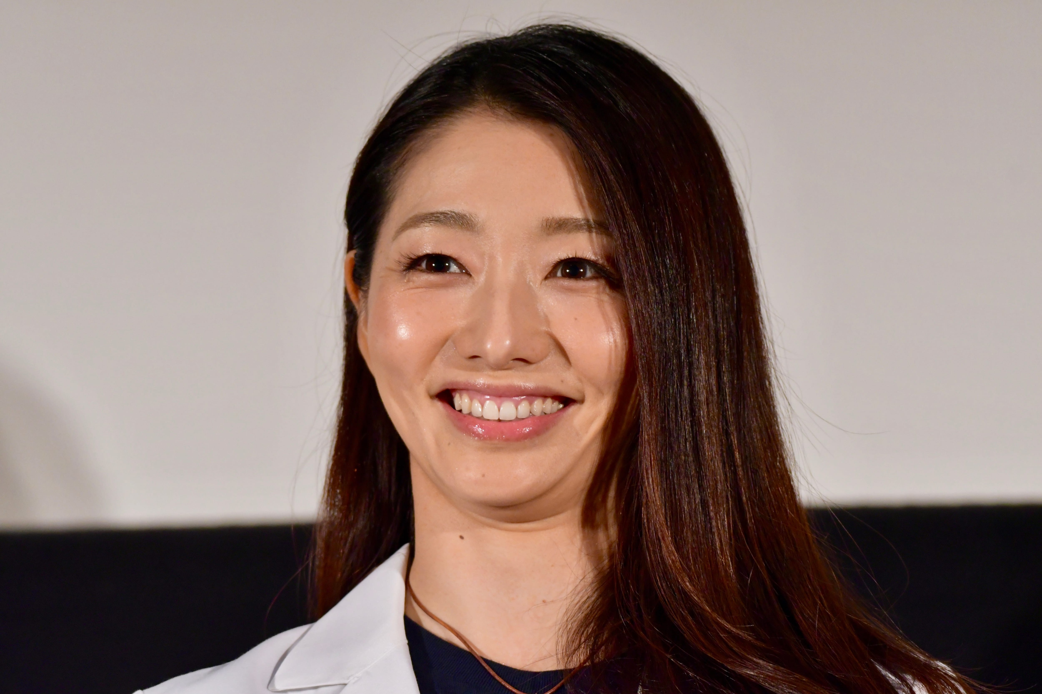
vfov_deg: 4.2
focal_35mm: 330
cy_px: 347
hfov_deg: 6.2
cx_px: 521
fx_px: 9551
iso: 2200
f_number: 5.6
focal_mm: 220
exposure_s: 1/250
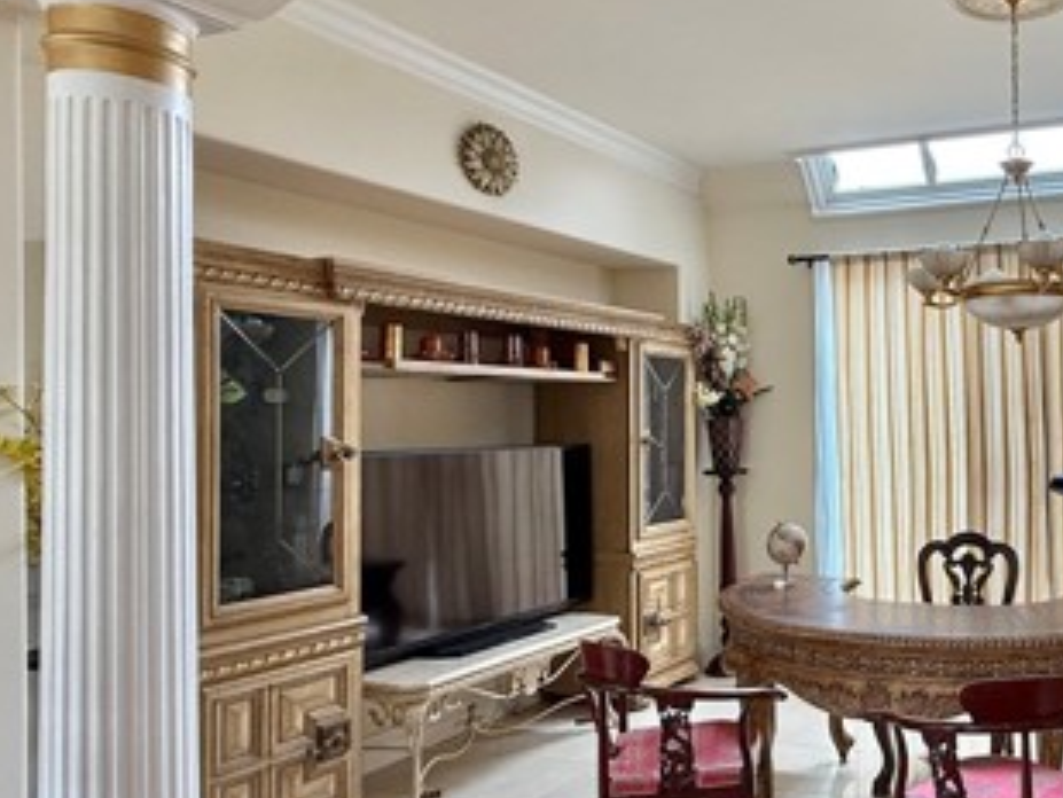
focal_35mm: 29
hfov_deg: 54.2
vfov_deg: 48.3
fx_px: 891
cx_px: 946
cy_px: 406
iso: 80
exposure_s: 1/120
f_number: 2.2
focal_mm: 2.22
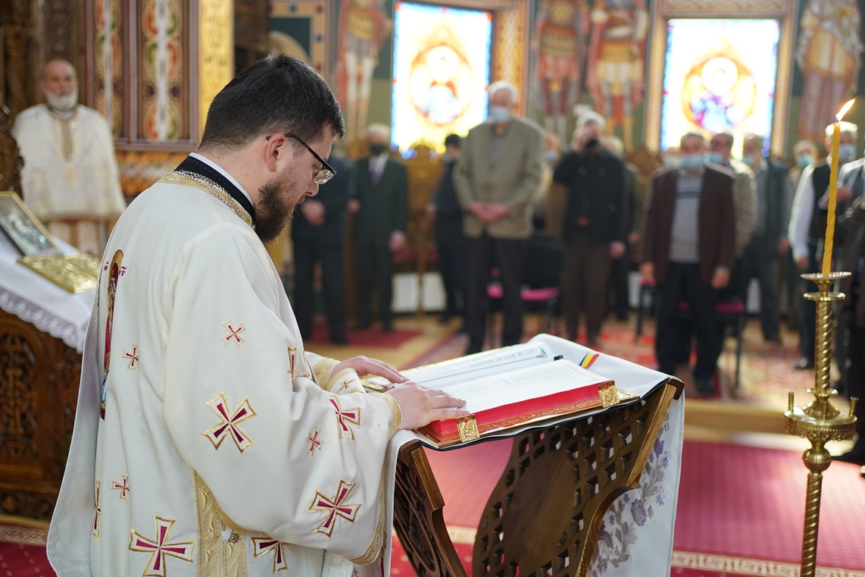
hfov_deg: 44.5
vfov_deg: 30.5
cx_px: 443
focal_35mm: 44
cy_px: 326
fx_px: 1057
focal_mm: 35
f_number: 2
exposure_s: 1/125
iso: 800
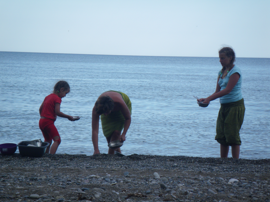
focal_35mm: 140
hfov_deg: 14.1
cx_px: 135
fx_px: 1092
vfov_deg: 10.6
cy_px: 101
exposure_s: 1/250
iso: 125
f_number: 5.5
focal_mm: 25
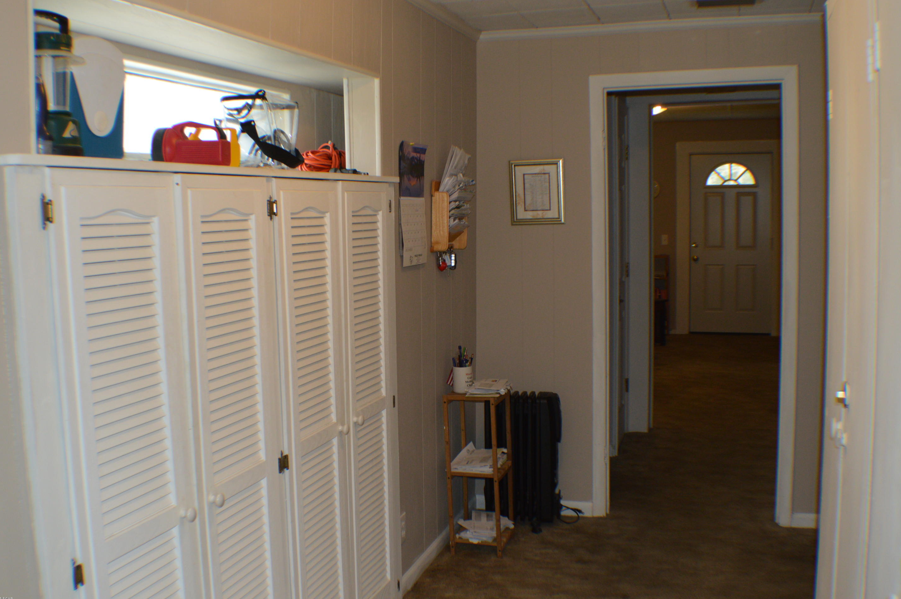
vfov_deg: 30.4
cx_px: 460
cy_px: 304
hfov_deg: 44.5
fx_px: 1100
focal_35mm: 44
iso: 640
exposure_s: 1/60
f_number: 4.5
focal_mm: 28
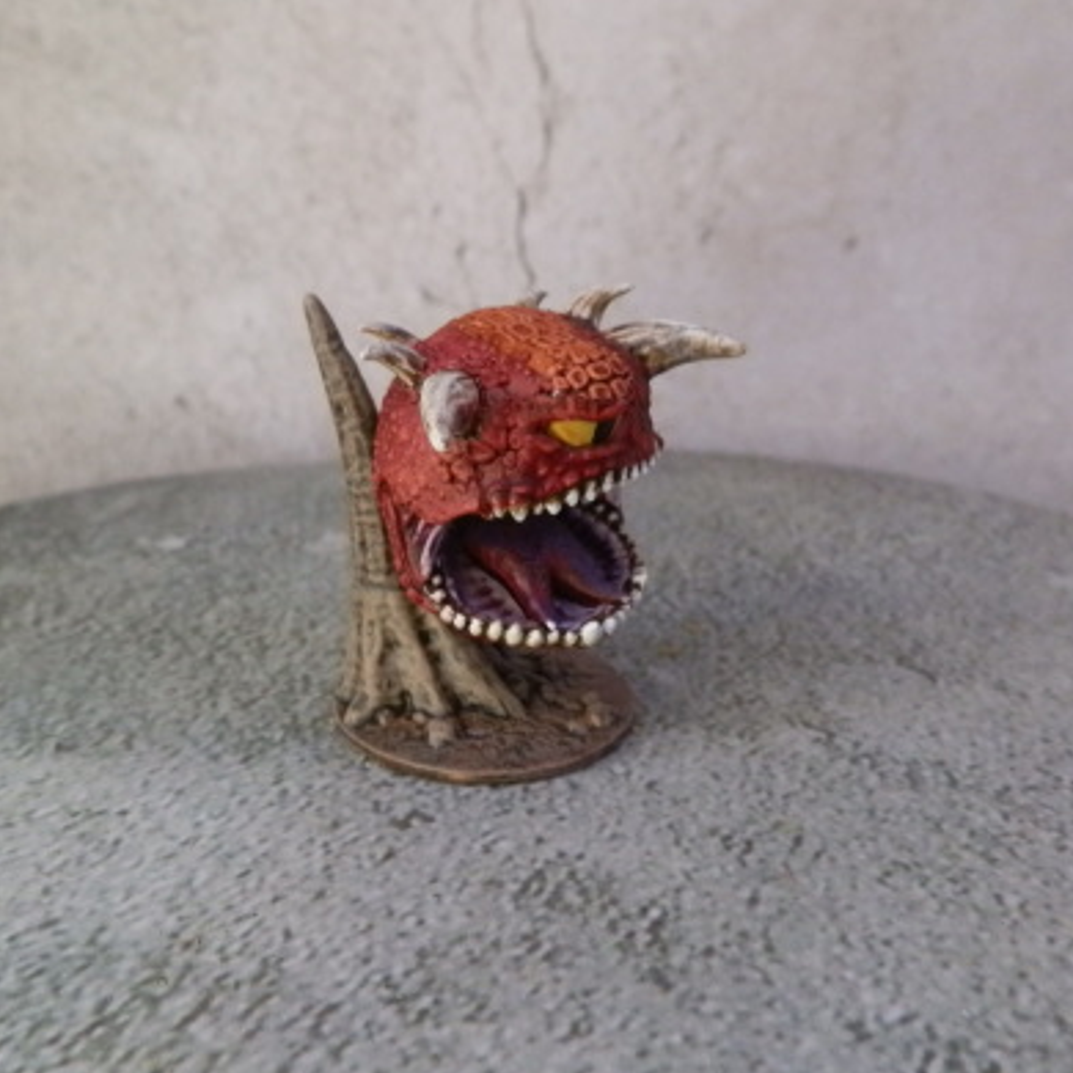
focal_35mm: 34
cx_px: 514
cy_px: 528
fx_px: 1192
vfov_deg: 48.4
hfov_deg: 48.4
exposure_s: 1/125
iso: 400
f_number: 3.1
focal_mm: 5
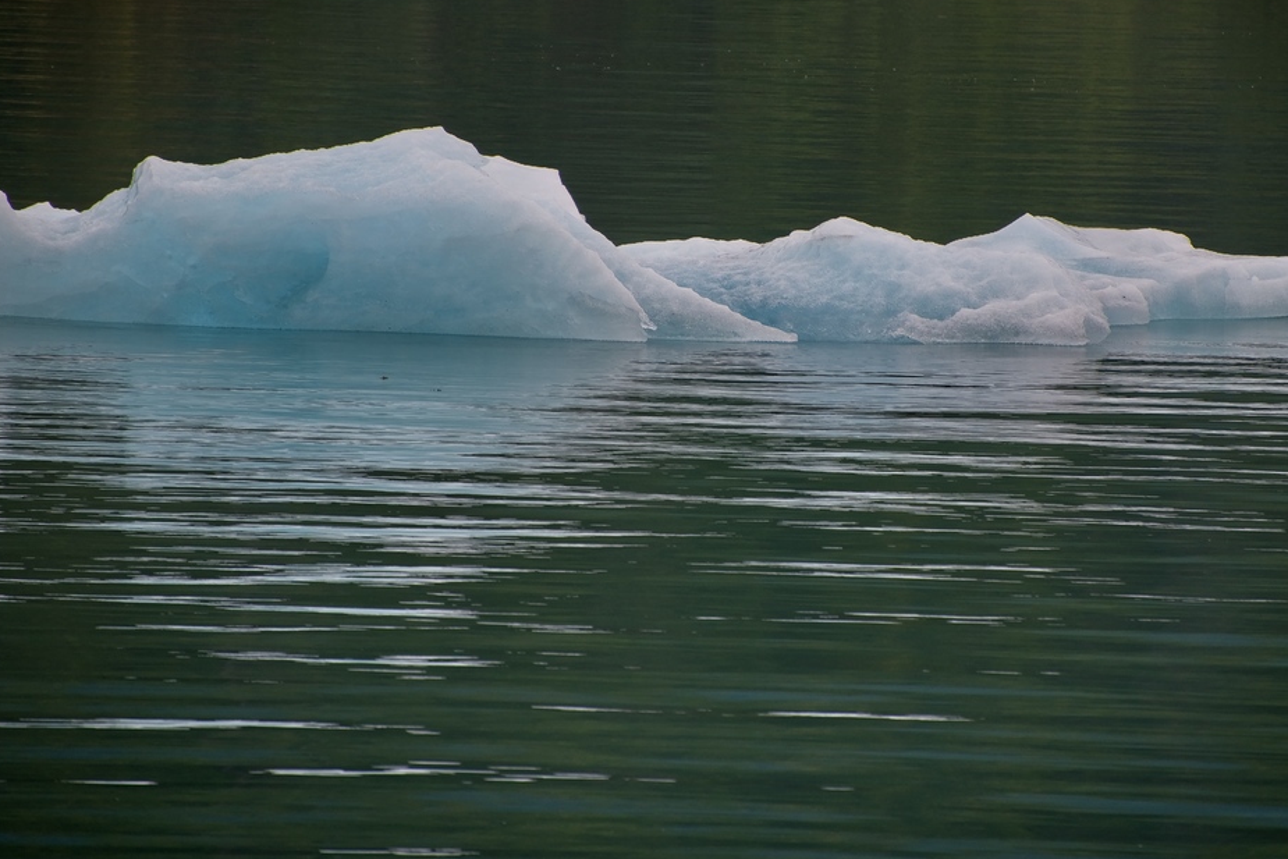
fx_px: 14849
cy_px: 351
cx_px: 742
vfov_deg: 3.3
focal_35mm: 415
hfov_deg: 5.0
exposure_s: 1/640
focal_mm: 300
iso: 250
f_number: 5.6
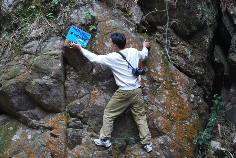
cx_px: 118
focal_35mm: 82
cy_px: 79
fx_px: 541
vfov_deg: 16.6
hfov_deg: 24.6
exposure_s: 1/60
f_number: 5.6
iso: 400
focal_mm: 55
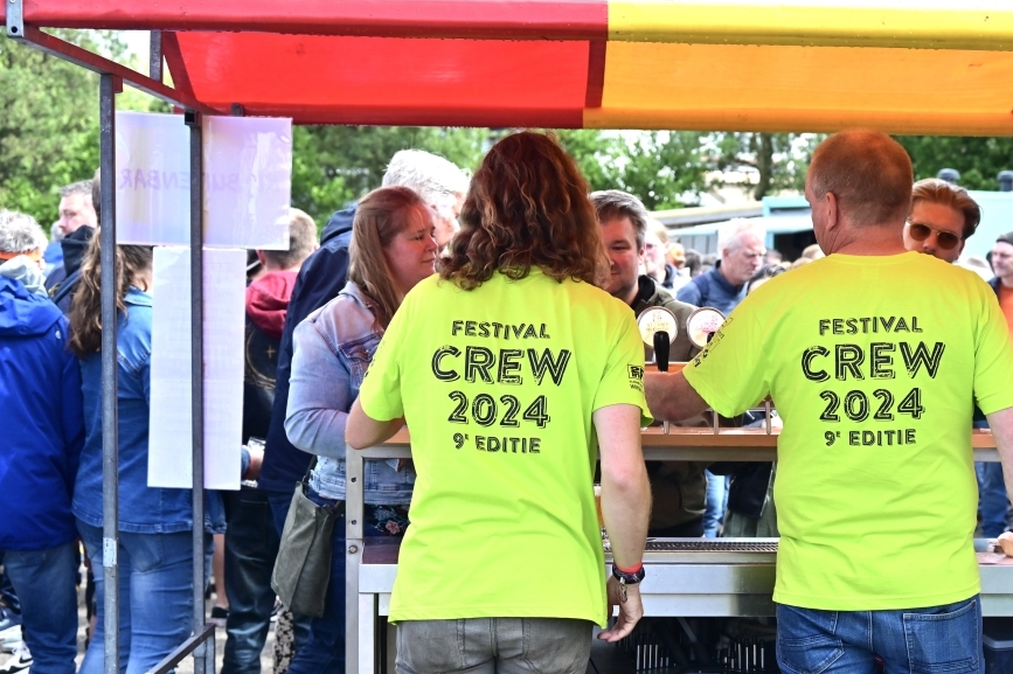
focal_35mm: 83
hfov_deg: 24.4
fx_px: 2334
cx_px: 646
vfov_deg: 16.4
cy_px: 449
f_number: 6.3
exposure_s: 1/640
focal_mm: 60
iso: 400
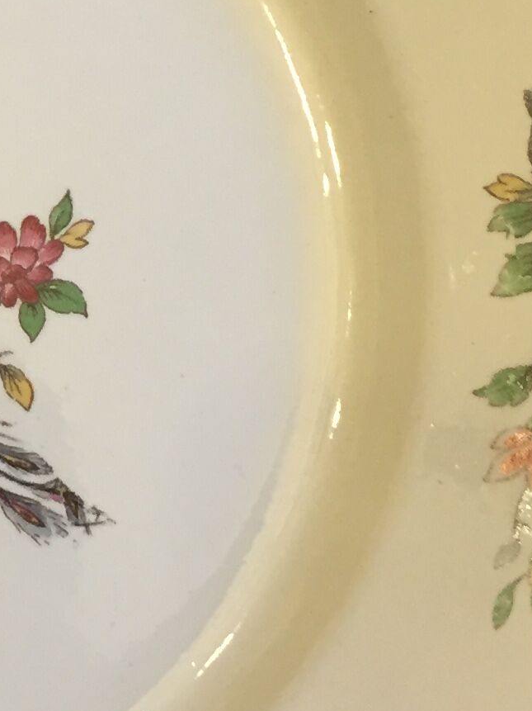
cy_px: 207
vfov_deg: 17.8
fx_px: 2256
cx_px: -223
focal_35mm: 110
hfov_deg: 12.9
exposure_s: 1/33
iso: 125
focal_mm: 4.15
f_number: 2.2
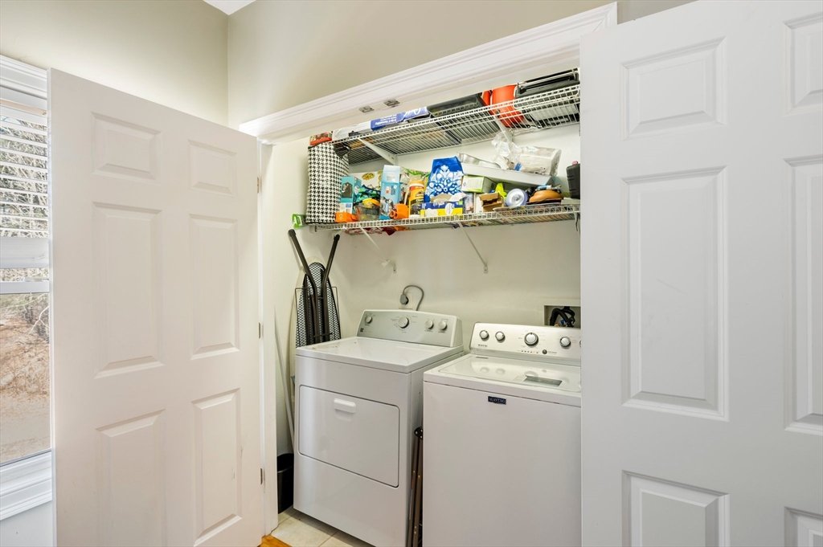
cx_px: 412
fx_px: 377
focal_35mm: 16
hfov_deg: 95.0
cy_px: 274
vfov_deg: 72.0
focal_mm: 16.5
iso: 320
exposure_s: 1/2.5
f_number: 8
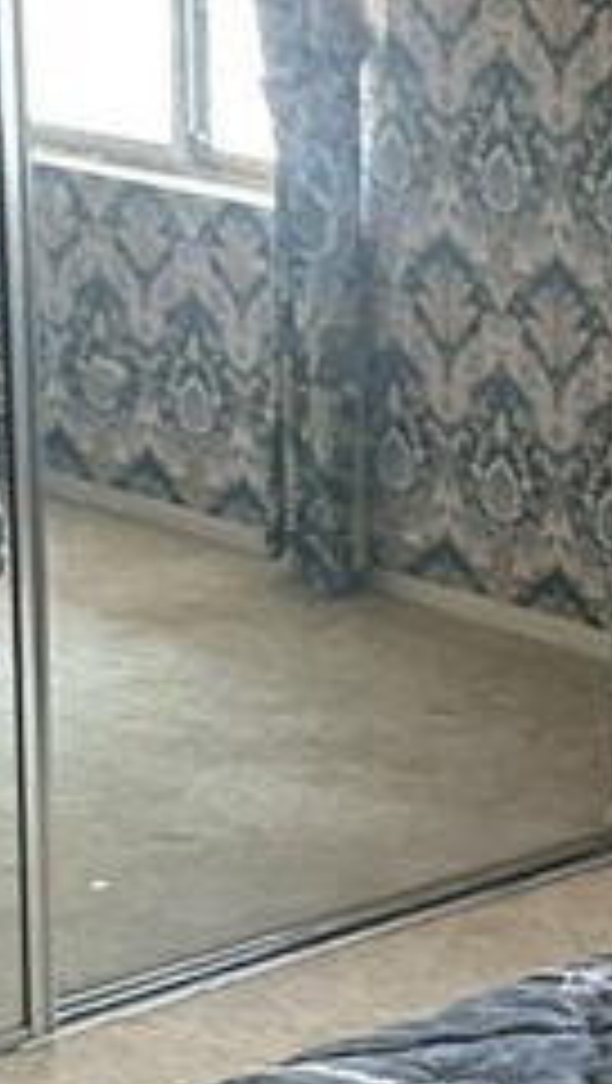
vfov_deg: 19.2
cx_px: 1094
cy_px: 427
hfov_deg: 10.3
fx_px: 3194
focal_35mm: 111
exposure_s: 1/60
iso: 500
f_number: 1.78
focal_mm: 6.86
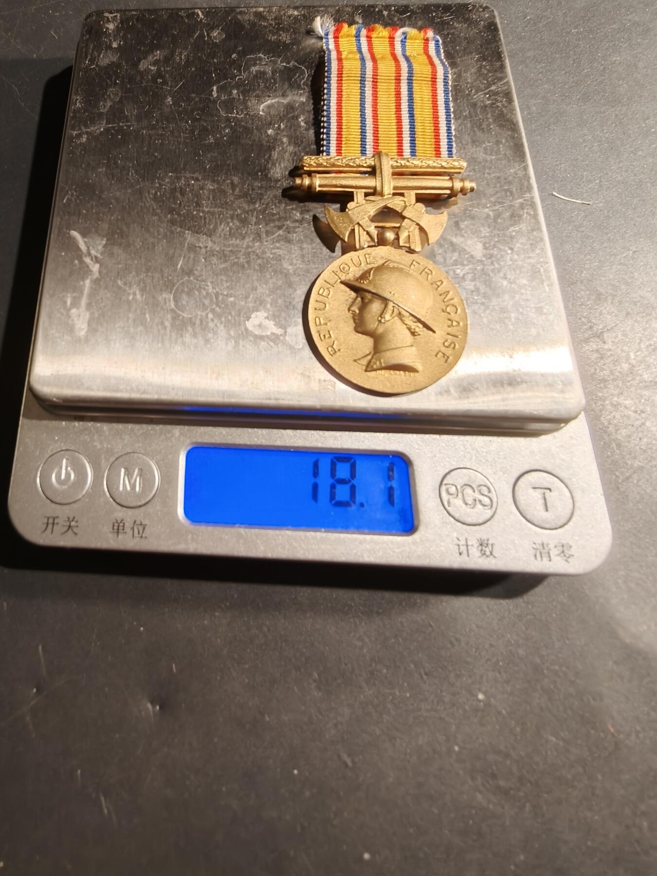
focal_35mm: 23
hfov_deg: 58.9
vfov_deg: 73.9
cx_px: 328
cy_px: 438
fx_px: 582
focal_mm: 2.32
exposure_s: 1/57.7
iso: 160
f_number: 2
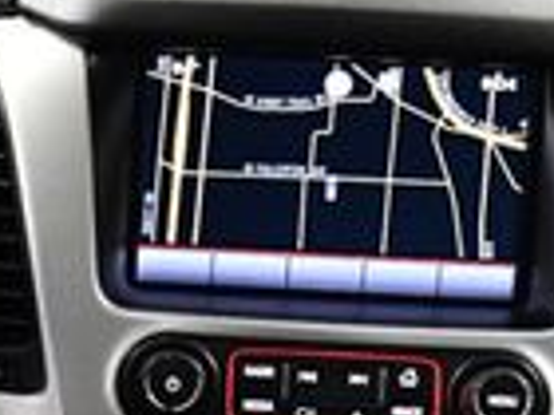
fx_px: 2529
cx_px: -186
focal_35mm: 158
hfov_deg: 12.1
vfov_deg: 9.3
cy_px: 407
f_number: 3.5
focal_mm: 18
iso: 3200
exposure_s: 1/80
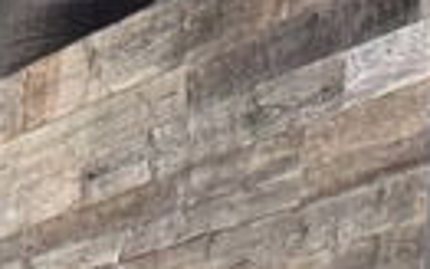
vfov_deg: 3.2
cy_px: 984
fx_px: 4654
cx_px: -1241
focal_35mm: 397
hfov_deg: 4.8
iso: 125
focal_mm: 6.76
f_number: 1.78
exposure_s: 1/100
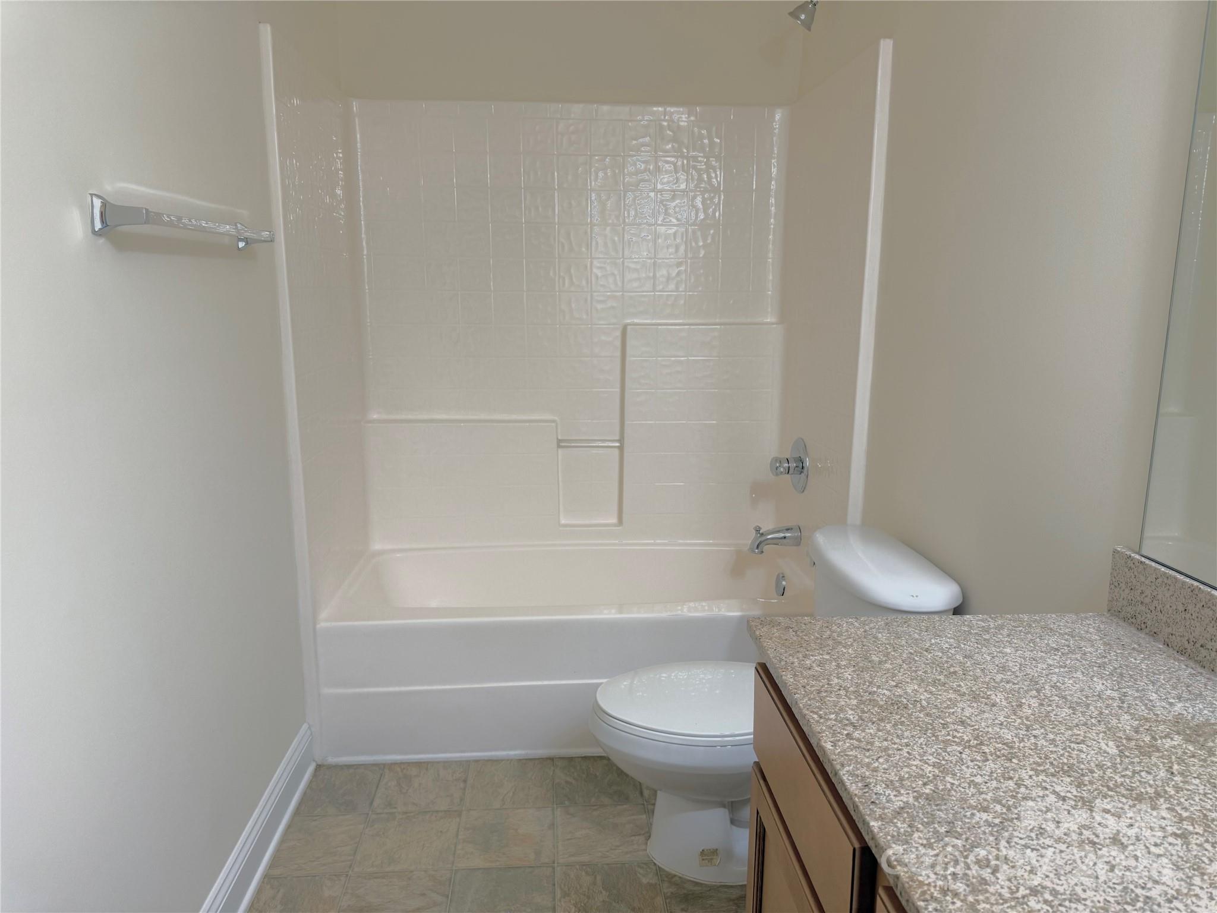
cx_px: 608
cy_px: 456
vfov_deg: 56.8
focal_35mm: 24
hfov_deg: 71.6
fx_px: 844
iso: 125
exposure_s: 1/60
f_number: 1.78
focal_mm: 6.76
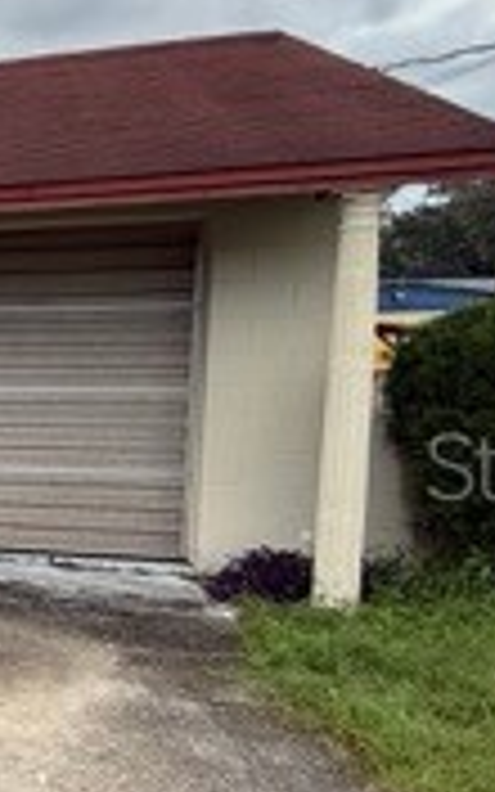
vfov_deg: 37.4
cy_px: 464
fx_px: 1166
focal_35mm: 54
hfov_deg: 16.1
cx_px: -590
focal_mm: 2.22
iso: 64
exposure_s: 1/1068
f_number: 2.2
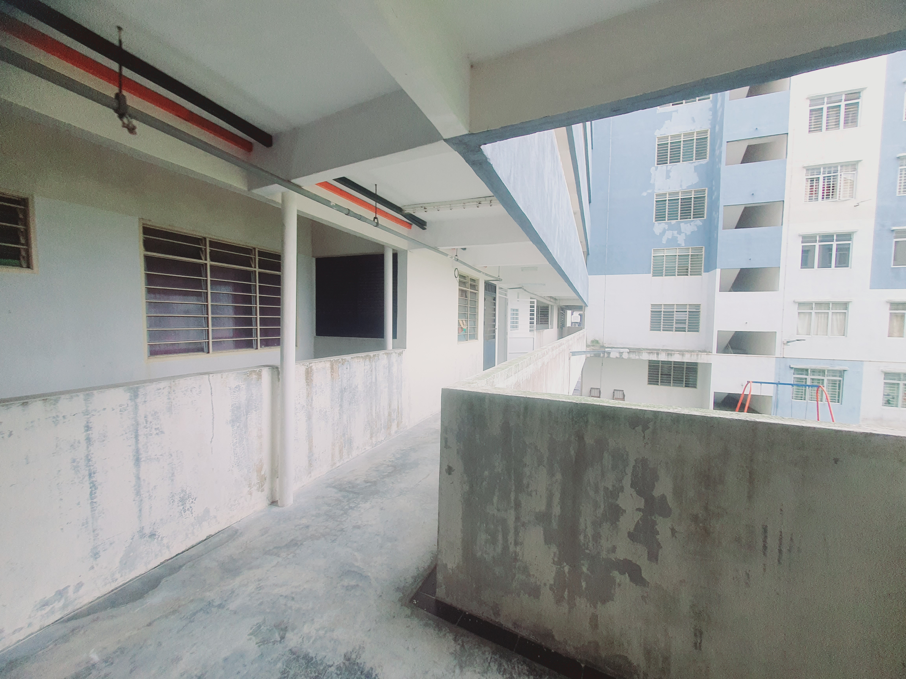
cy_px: 340
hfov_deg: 106.2
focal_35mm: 13
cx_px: 453
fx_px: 340
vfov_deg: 89.9
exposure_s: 1/100
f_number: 2.2
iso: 64
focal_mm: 1.8
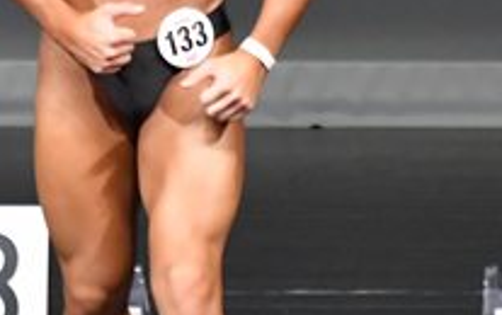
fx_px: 16440
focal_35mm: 1200
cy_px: 58
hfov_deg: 1.7
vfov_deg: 1.1
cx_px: 355
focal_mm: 210
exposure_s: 1/400
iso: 5000
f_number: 5.6
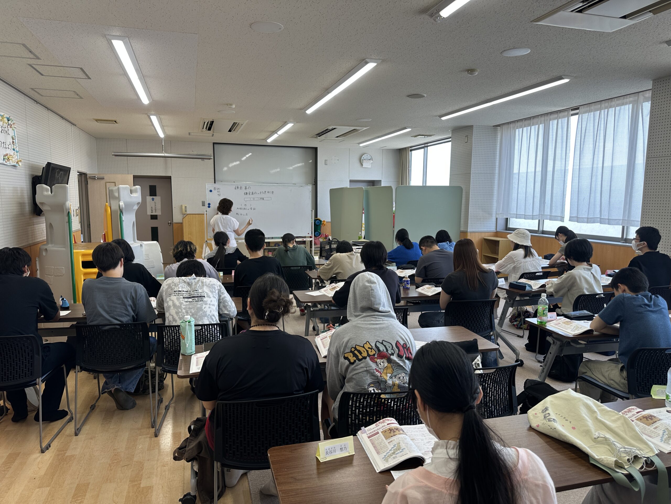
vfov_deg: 56.8
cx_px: 336
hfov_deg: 71.6
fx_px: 465
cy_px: 252
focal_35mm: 24
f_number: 1.78
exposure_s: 1/214
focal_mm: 6.86
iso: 64
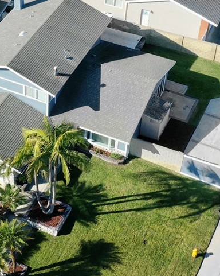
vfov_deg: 33.6
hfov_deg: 26.8
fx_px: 456
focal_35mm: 56
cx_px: 59
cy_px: 146
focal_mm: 10.26
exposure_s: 1/400
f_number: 5.6
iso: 100
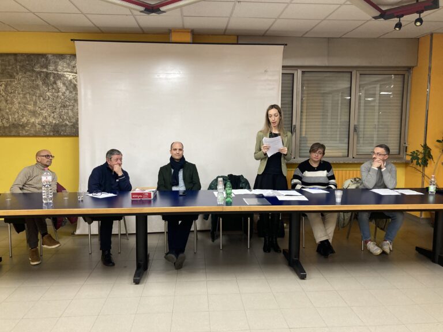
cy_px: 166
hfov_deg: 63.4
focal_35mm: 28
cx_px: 222
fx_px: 358
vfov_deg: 49.7
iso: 100
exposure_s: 1/50
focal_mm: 3.99
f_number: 1.8
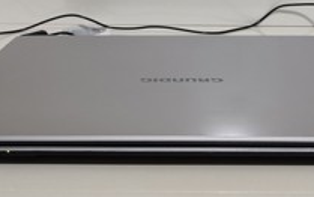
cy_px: 22
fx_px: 488
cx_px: 179
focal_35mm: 57
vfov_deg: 22.3
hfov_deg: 35.6
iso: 1154
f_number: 1.89
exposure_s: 1/20
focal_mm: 5.89
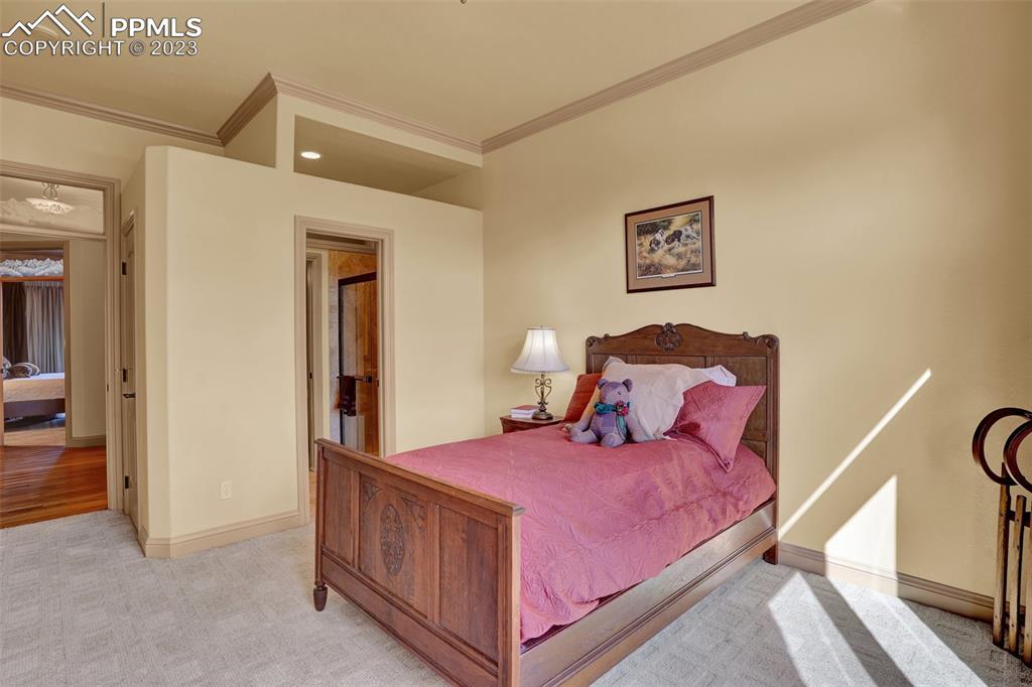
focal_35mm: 17
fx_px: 487
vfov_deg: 70.4
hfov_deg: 93.3
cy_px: 344
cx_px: 516
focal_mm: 17
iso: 400
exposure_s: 1/50
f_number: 8
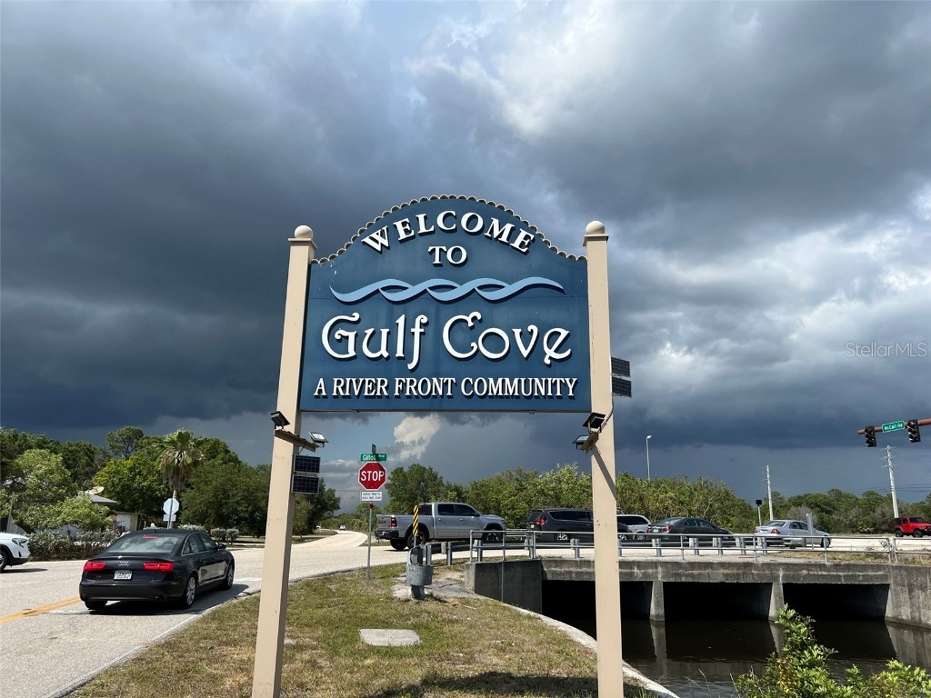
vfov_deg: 53.1
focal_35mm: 26
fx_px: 699
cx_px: 466
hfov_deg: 67.3
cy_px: 349
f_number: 1.5
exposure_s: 1/5882
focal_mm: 5.7
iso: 50
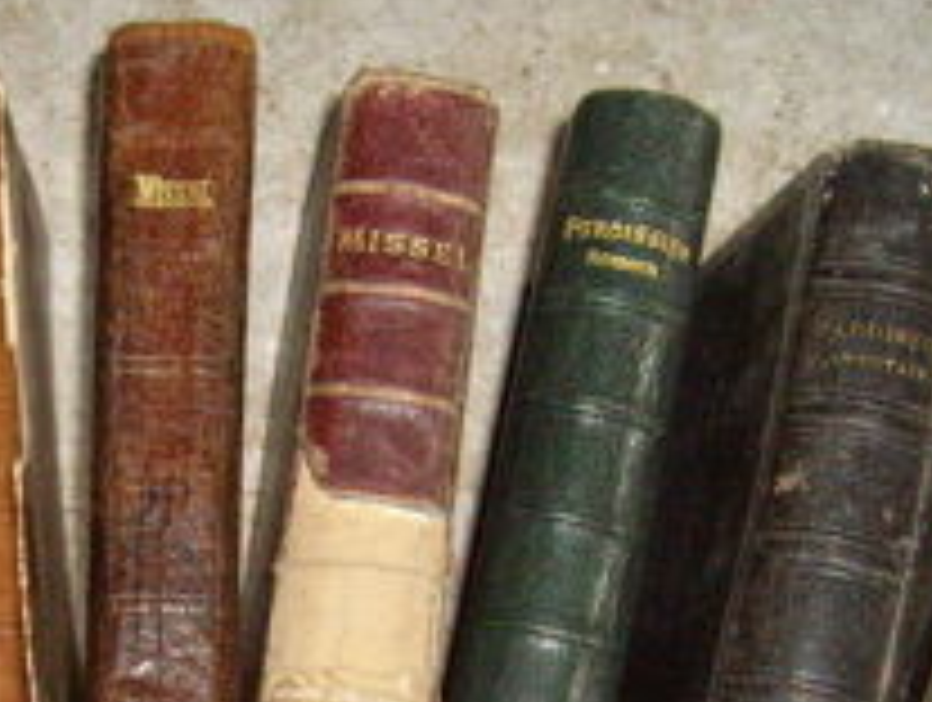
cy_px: 756
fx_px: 2185
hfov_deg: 23.9
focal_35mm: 81
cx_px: 270
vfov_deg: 17.7
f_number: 2.8
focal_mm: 5.8
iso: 400
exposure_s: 1/45
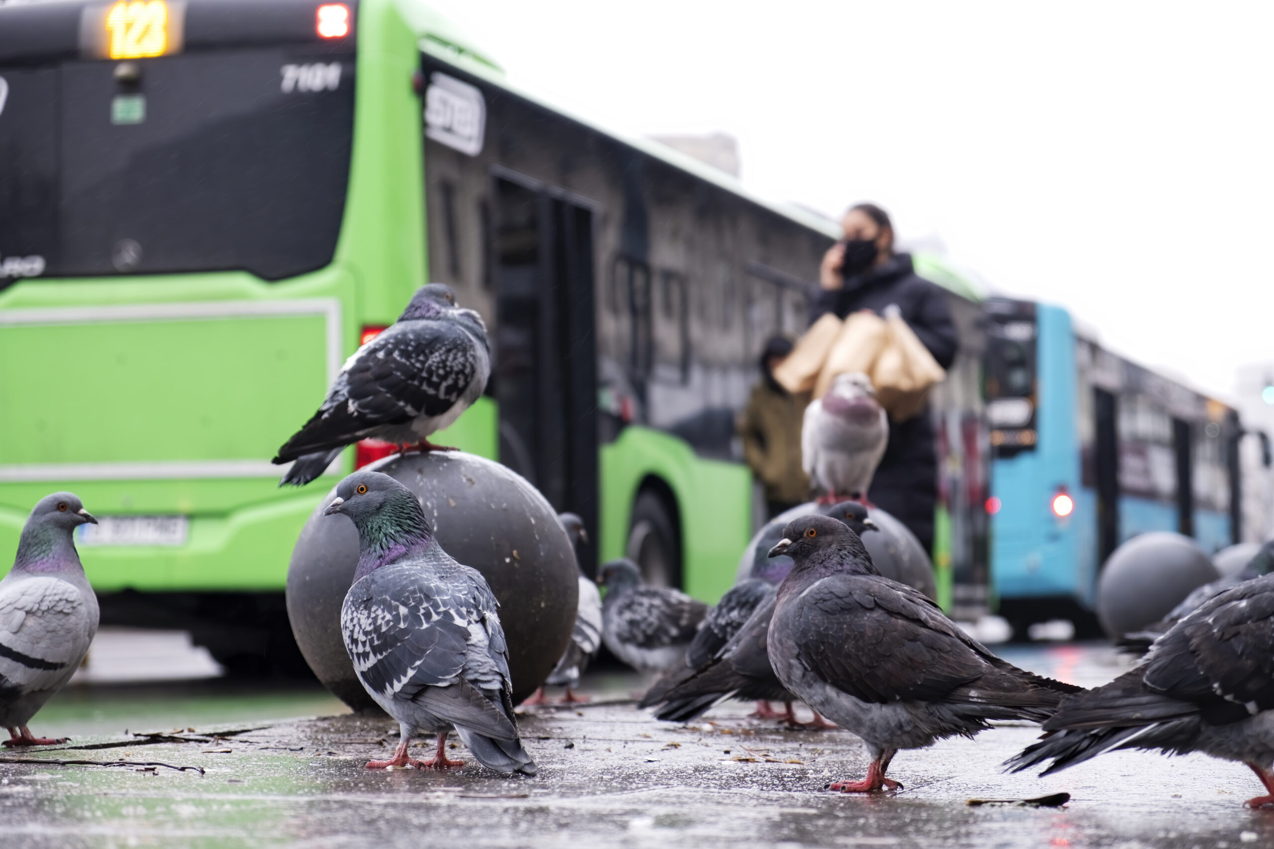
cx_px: 637
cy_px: 424
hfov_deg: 24.5
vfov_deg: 16.5
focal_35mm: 83
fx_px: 2937
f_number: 4
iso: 250
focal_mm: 55
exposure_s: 1/100
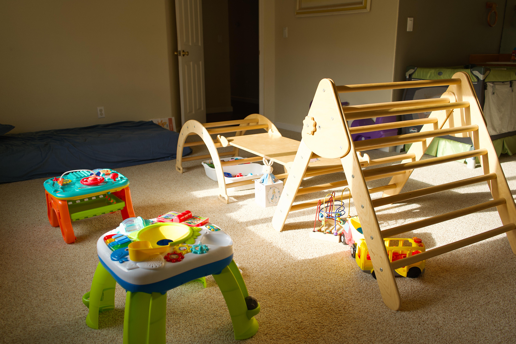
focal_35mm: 28
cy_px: 172
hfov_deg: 65.5
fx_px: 401
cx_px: 258
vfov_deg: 46.4
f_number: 4
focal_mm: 28
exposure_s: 1/200
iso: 100
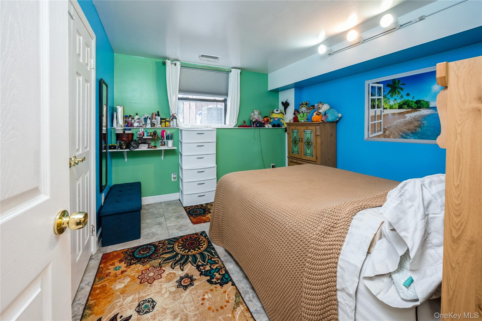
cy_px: 160
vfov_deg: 81.1
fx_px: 187
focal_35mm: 14
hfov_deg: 104.3
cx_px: 241
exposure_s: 1/3
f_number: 11
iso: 200
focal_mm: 14
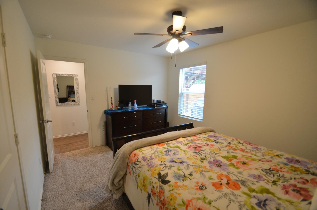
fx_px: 132
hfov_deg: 100.5
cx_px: 158
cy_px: 105
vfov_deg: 77.1
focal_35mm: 15
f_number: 4
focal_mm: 10
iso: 640
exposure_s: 1/60
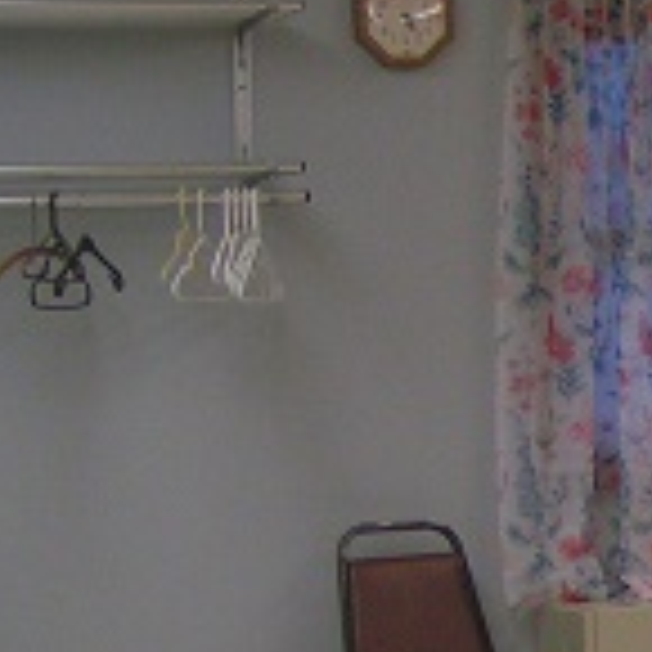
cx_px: 935
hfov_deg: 12.1
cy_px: 594
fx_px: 2962
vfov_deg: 12.5
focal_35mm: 139
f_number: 2.8
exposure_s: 1/50
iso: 125
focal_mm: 5.8
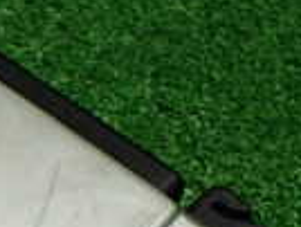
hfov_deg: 13.9
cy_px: 263
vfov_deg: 10.9
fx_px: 1167
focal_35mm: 134
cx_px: -128
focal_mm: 5.4
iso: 200
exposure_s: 1/125
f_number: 2.3
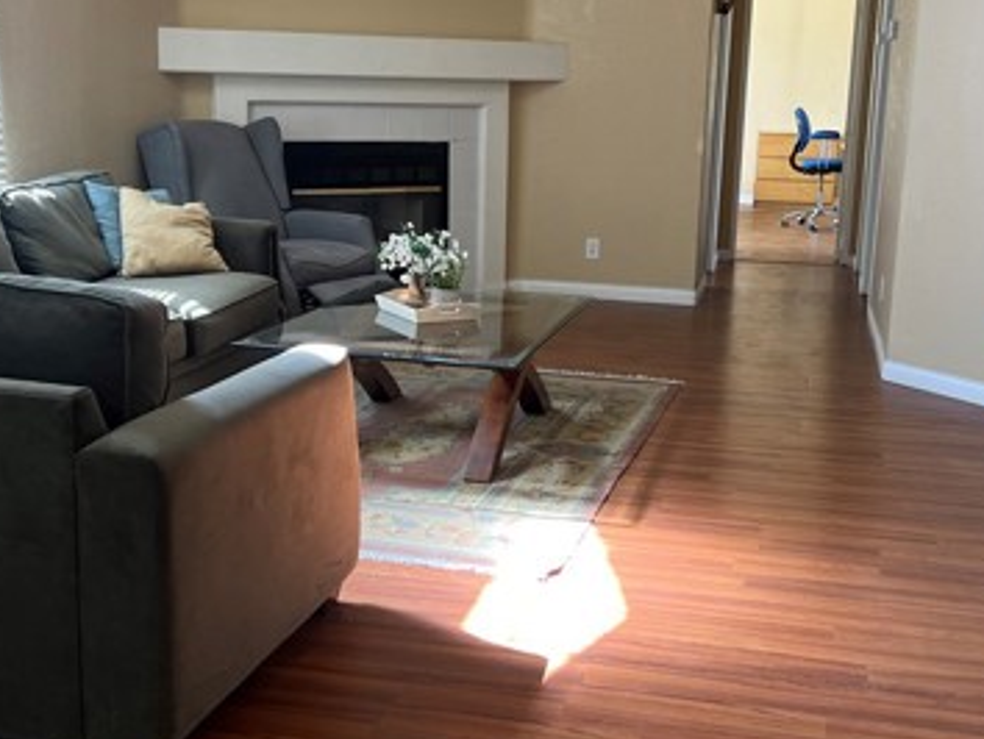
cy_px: 333
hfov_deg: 40.4
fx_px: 1337
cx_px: 492
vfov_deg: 30.9
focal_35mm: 47
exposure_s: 1/111
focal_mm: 5.7
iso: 125
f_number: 1.5
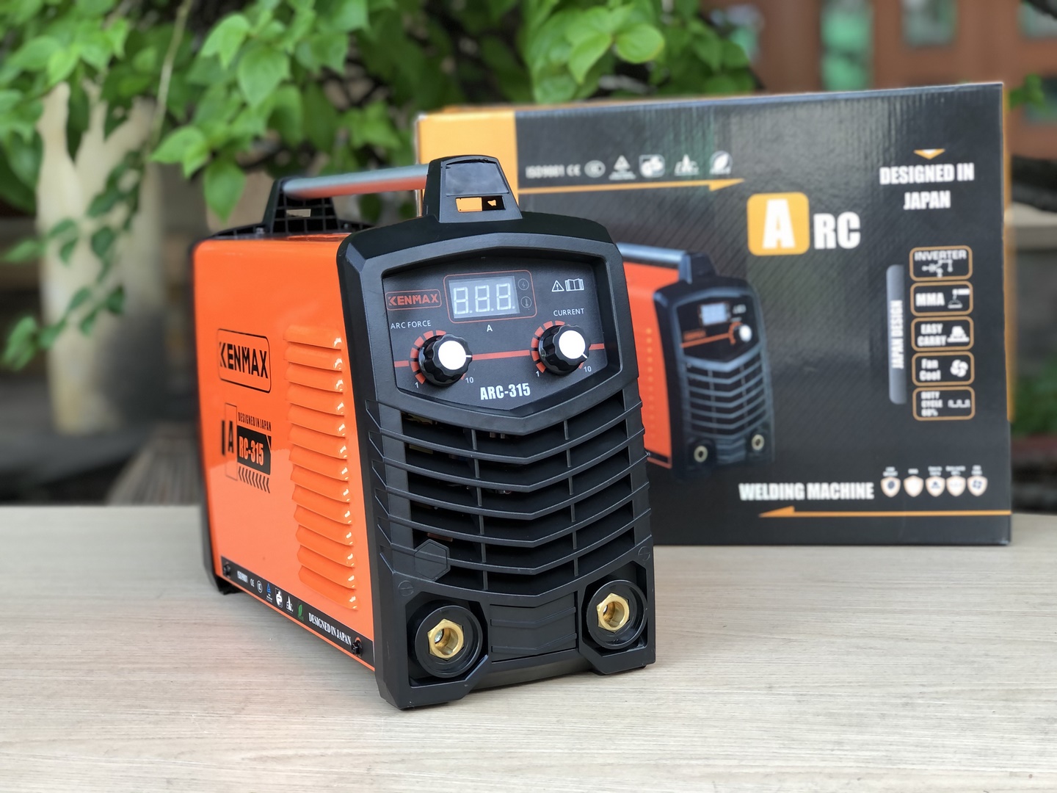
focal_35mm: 57
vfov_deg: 25.7
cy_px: 396
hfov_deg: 33.8
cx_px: 528
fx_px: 1740
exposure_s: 1/40
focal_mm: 6.6
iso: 25
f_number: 2.8
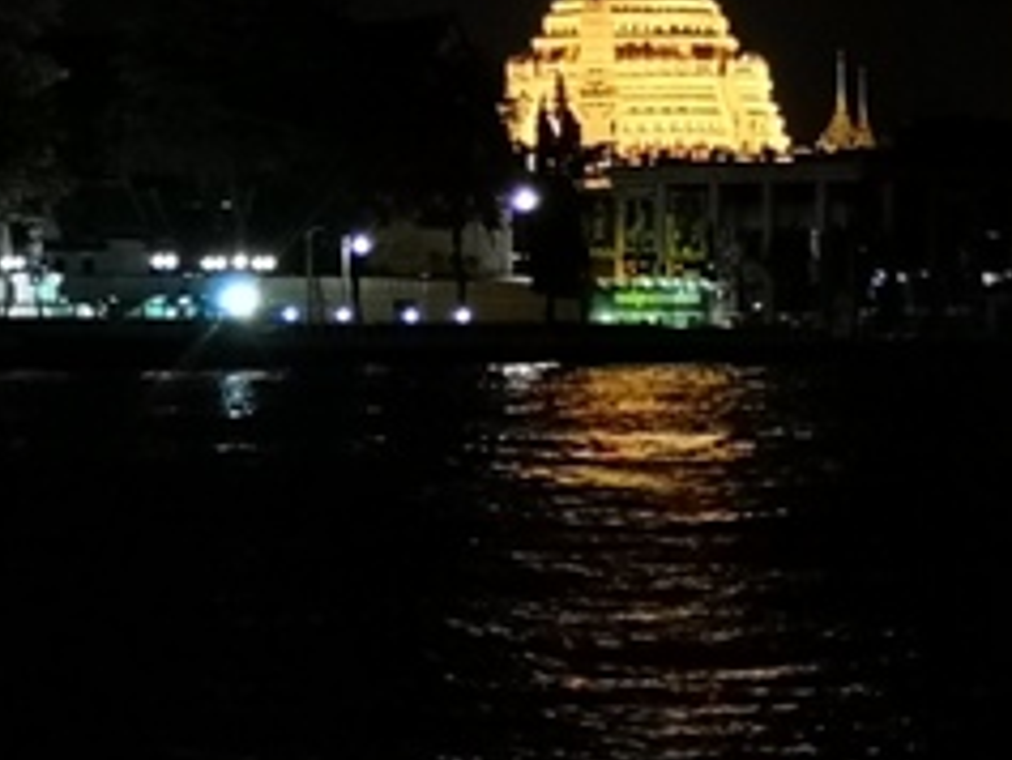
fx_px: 5821
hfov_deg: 9.7
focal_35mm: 199
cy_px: -34
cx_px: -478
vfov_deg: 7.4
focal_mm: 3.95
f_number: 1.8
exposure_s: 1/33.3
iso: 400
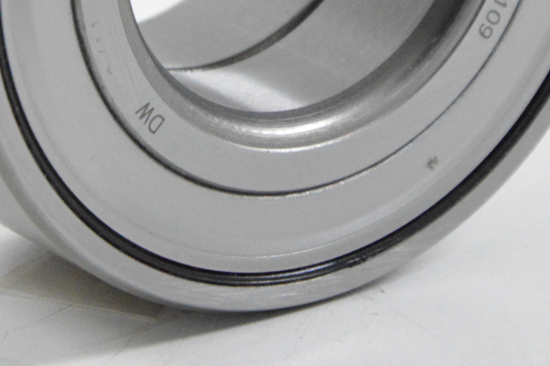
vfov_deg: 2.8
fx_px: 7518
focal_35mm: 493
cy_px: -112
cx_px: 304
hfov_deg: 4.2
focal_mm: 105
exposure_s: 1/100
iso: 3200
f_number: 8
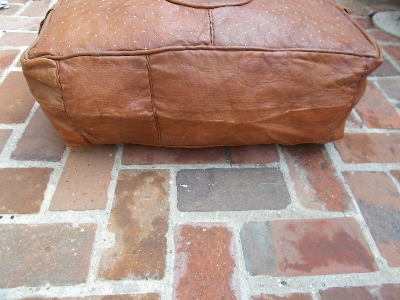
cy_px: 150
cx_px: 200
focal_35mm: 26
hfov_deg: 67.3
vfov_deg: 53.1
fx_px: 300
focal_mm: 4.6
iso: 80
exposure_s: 1/100
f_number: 3.2
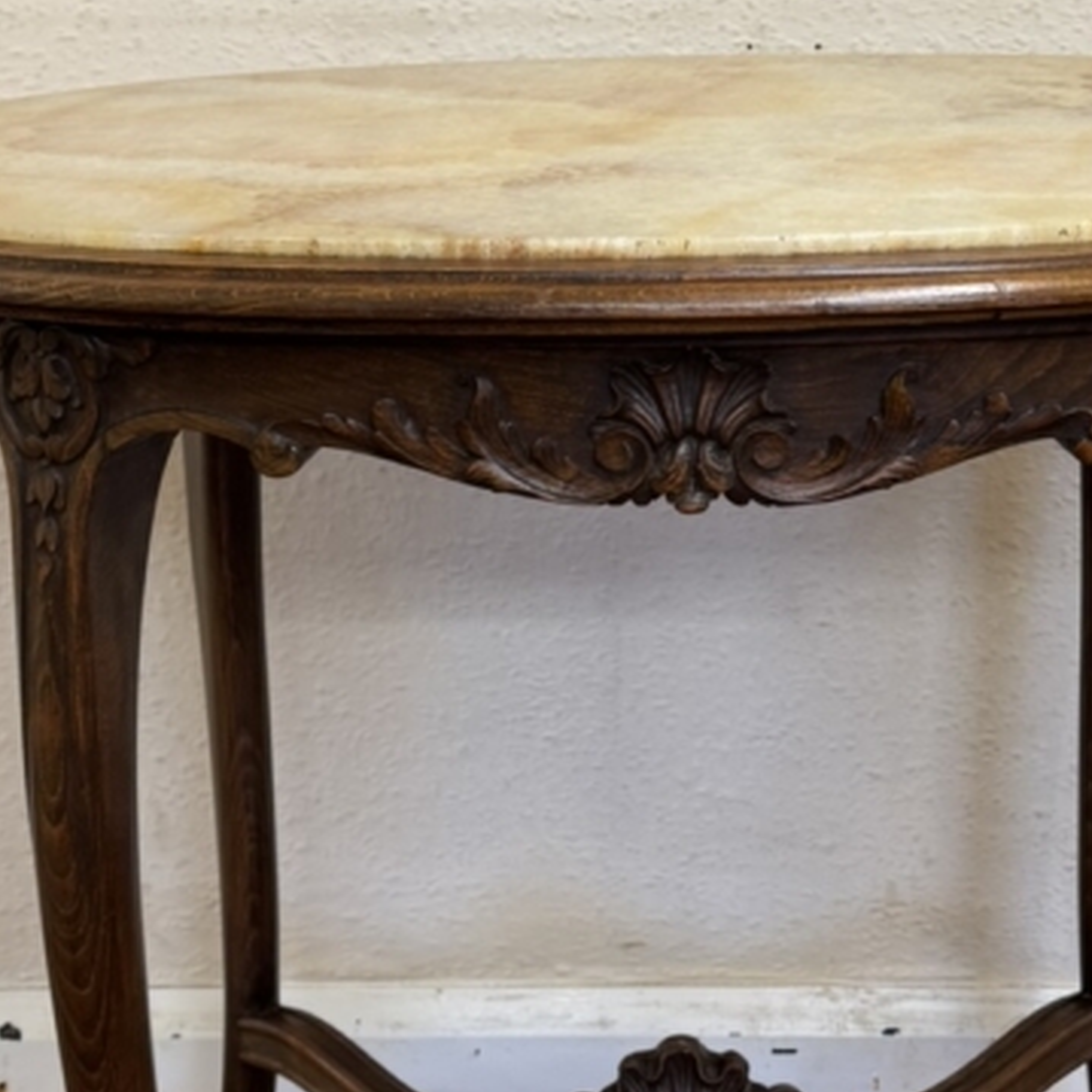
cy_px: 246
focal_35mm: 71
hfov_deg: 24.3
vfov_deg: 24.0
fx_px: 2534
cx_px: 651
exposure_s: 1/50
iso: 125
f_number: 1.78
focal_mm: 6.76
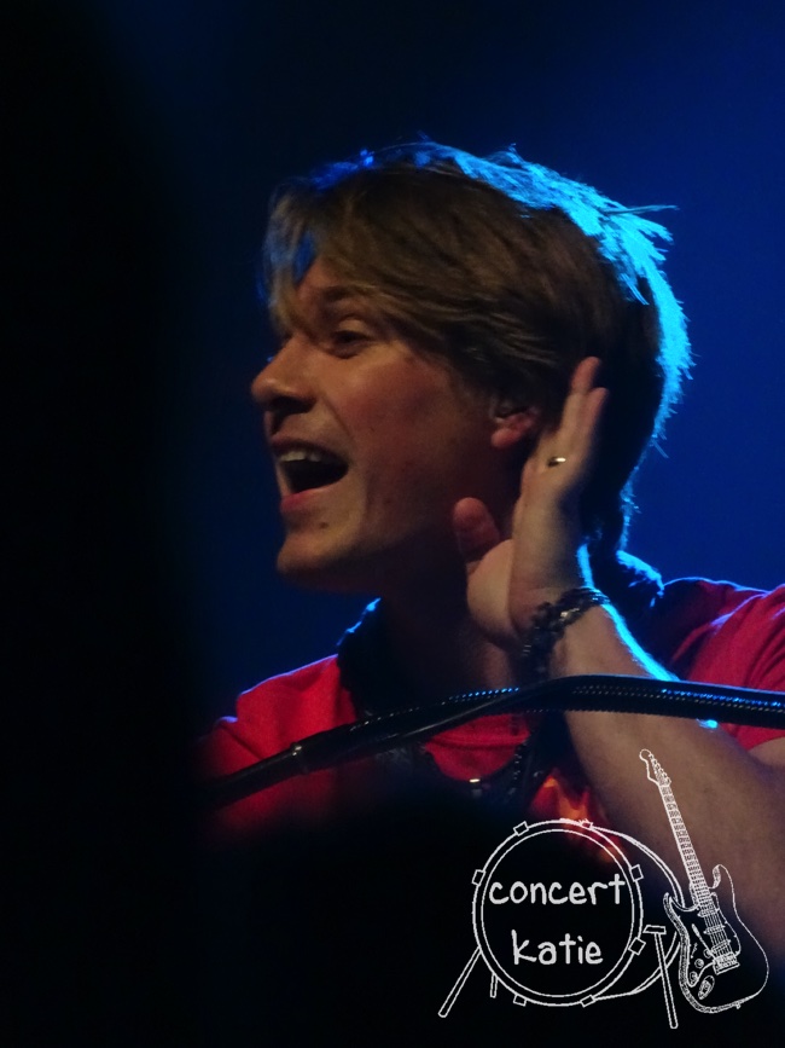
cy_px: 524
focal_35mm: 366
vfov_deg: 5.4
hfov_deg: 4.1
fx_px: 11069
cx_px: 392
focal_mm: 62.47
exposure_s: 1/50
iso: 1600
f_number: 6.3
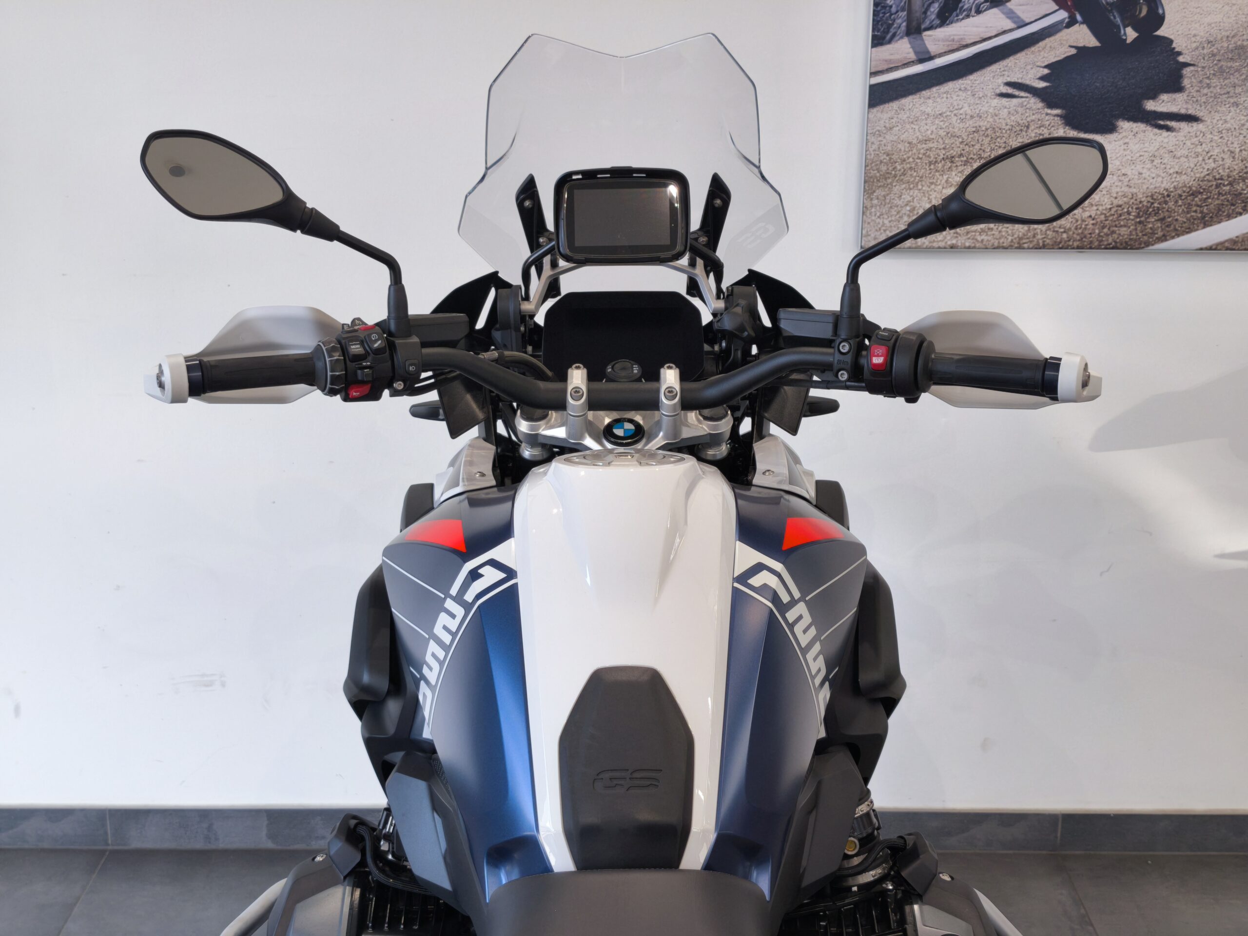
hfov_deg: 41.2
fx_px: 1658
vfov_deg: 31.5
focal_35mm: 46
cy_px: 468
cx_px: 624
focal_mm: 6.57
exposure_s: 1/100
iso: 80
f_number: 1.6
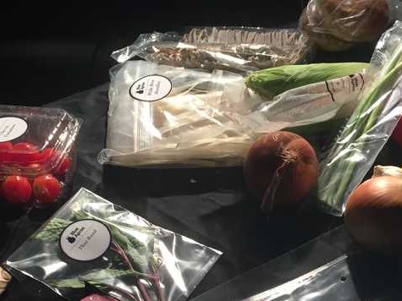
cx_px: 217
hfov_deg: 34.9
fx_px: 639
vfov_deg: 25.7
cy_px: 272
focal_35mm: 55
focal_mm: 4.15
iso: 50
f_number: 2.2
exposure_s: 1/30
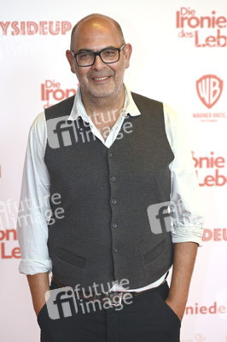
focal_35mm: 75
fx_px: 711
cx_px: 114
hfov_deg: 18.2
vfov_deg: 27.0
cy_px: 171
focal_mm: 75
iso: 320
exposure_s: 1/125
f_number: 2.8
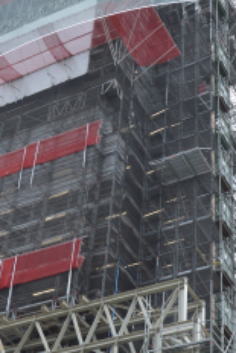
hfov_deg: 16.8
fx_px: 798
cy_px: 259
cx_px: 106
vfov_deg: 24.7
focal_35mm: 81
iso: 100
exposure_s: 1/200
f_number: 7.1
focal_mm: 21
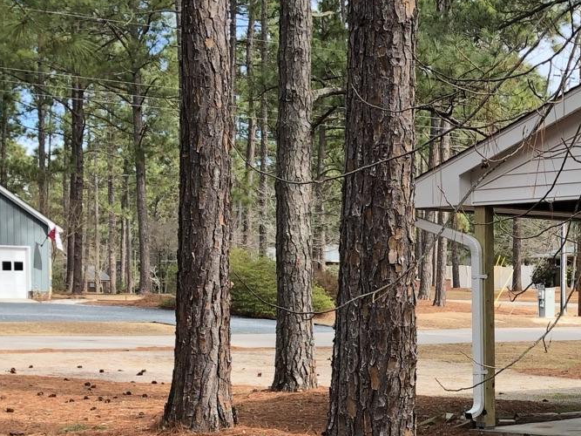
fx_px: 1443
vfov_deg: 16.9
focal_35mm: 86
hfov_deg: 22.1
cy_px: 396
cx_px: 554
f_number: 1.8
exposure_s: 1/209
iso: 20
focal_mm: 3.99
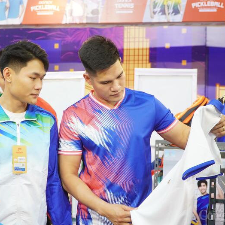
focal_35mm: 70
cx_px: 97
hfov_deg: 24.6
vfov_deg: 24.7
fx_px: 515
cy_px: 113
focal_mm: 36
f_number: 4
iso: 640
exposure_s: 1/50
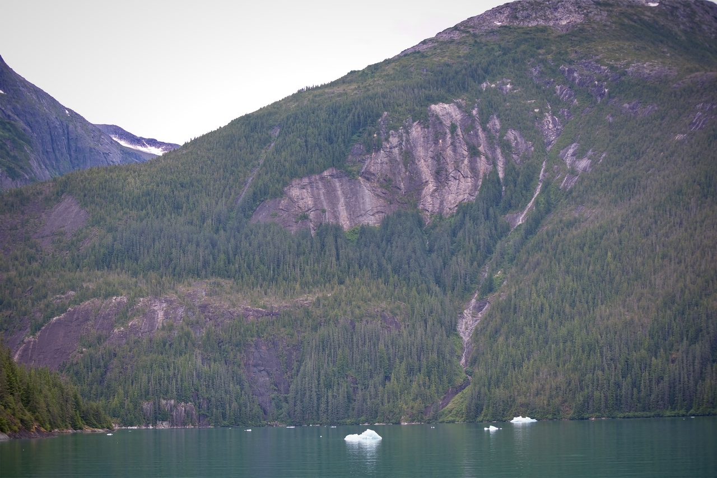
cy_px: 239
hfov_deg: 28.8
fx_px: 1394
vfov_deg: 19.5
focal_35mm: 70
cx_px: 358
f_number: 4.5
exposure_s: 1/160
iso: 110
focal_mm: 70
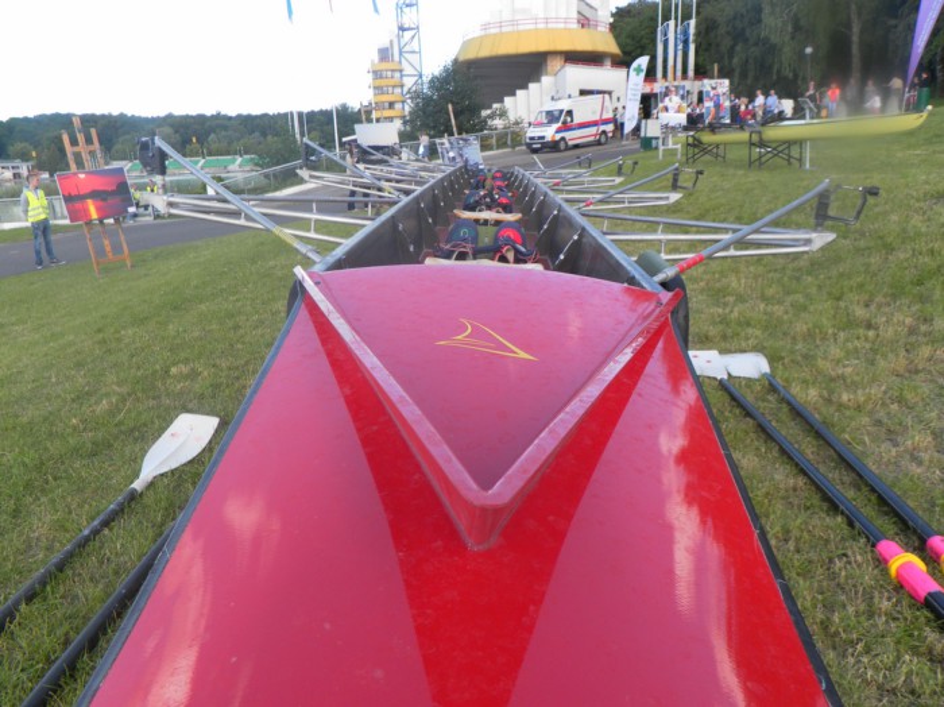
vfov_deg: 53.0
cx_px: 472
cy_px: 354
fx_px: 709
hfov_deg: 67.3
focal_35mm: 26
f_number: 4
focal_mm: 4.6
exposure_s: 1/125
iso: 80
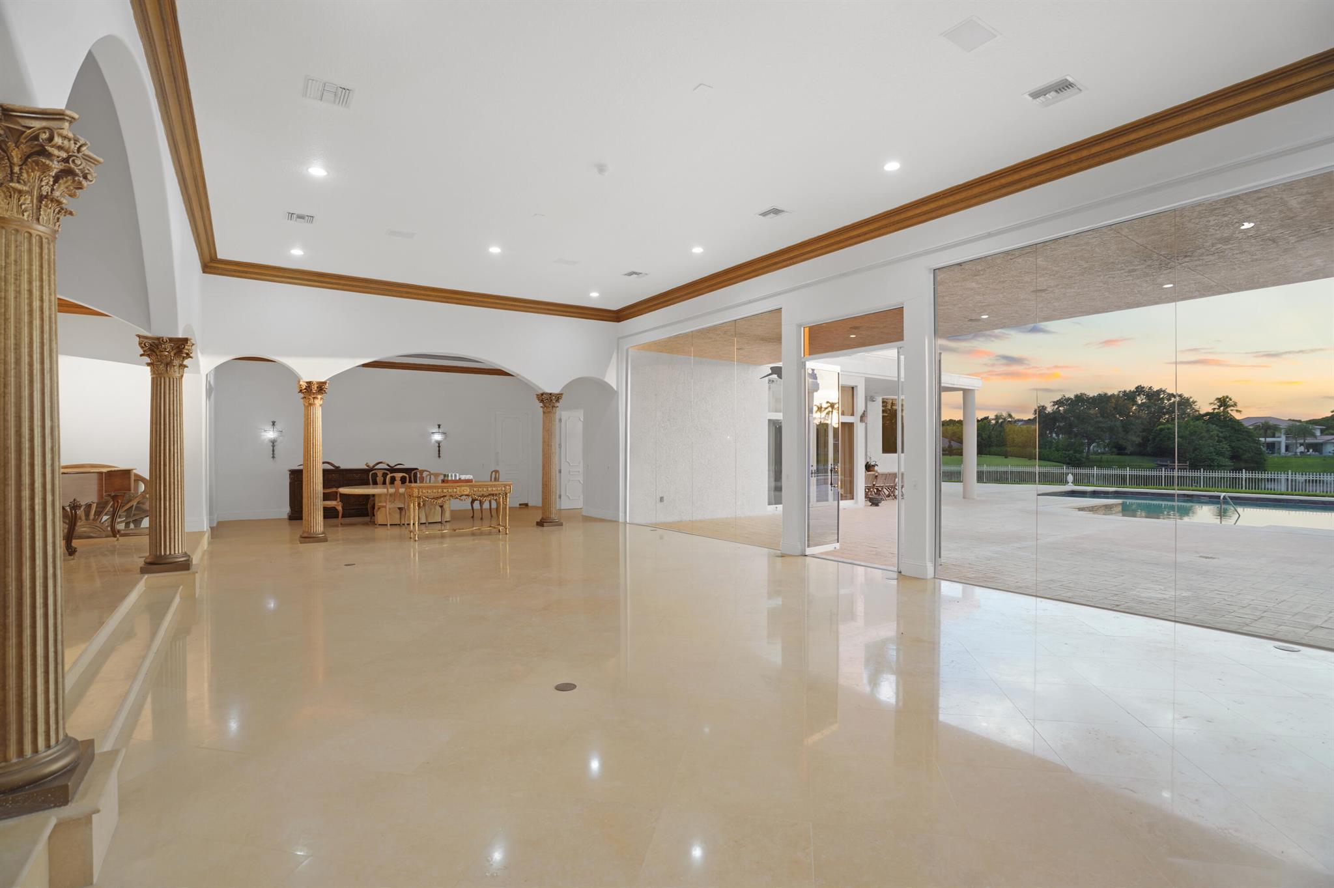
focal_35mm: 16
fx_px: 593
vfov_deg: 73.7
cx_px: 667
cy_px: 444
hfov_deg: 96.8
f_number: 5
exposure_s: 1/20
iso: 100
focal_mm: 16
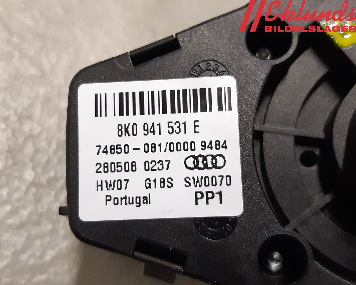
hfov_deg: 62.1
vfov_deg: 51.5
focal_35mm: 28
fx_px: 295
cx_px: 160
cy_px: 147
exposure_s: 1/50
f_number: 1.7
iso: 200
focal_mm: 3.93
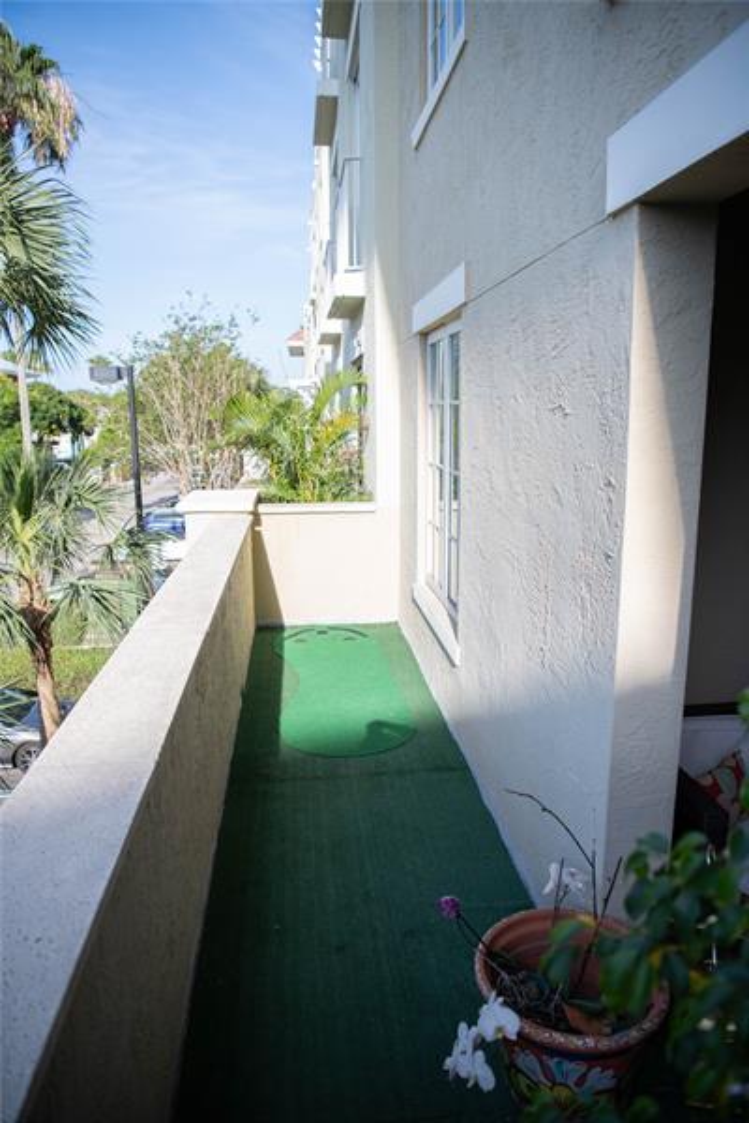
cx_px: 374
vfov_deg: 73.7
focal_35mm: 24
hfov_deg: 53.1
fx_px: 749
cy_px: 562
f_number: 3.2
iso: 200
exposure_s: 1/1600
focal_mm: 24
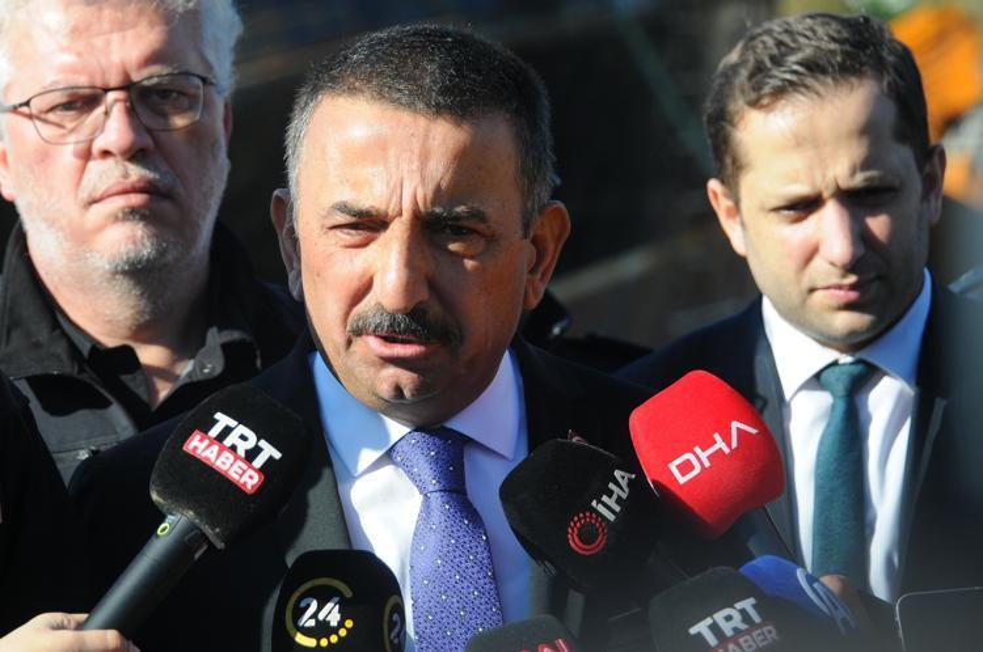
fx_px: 4990
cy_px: 326
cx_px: 492
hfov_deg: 11.2
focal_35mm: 183
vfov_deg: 7.5
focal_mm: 122
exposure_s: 1/1000
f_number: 5.6
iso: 400
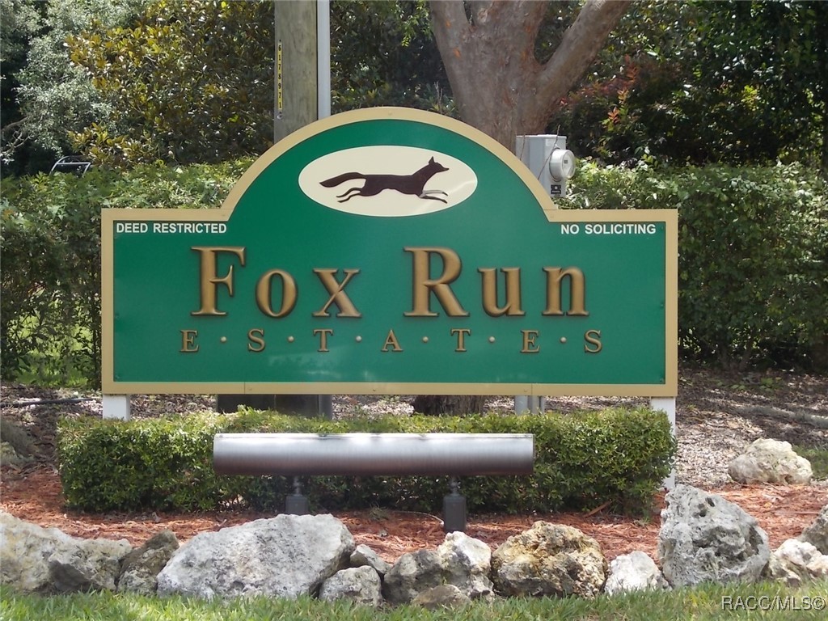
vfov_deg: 11.4
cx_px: 414
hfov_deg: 15.2
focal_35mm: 130
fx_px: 3110
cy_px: 310
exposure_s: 1/100
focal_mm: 23
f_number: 6.5
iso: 80
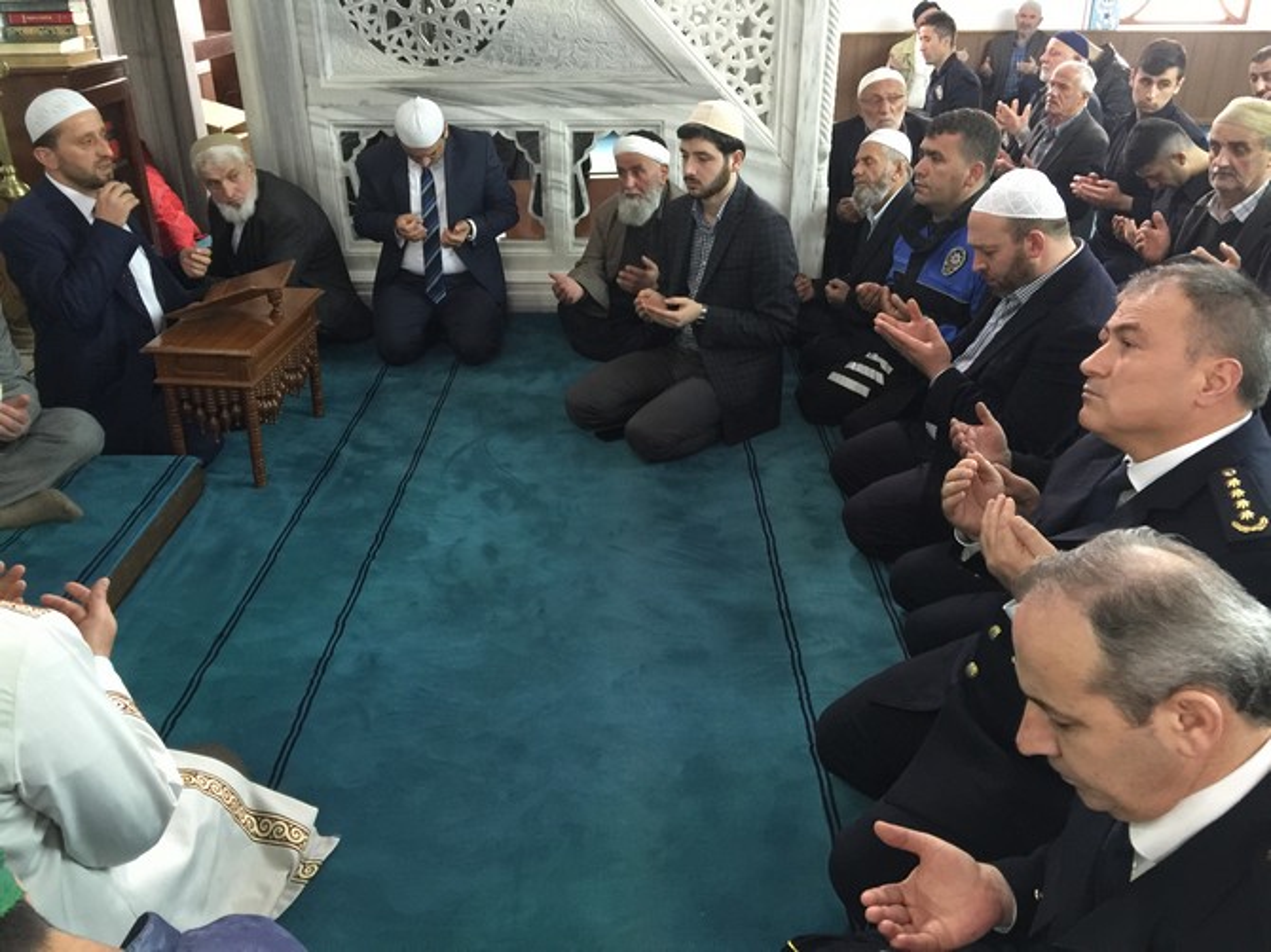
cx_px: 636
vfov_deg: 48.2
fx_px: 1064
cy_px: 476
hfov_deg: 61.7
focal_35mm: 29
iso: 125
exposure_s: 1/8
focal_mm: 4.15
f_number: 2.2
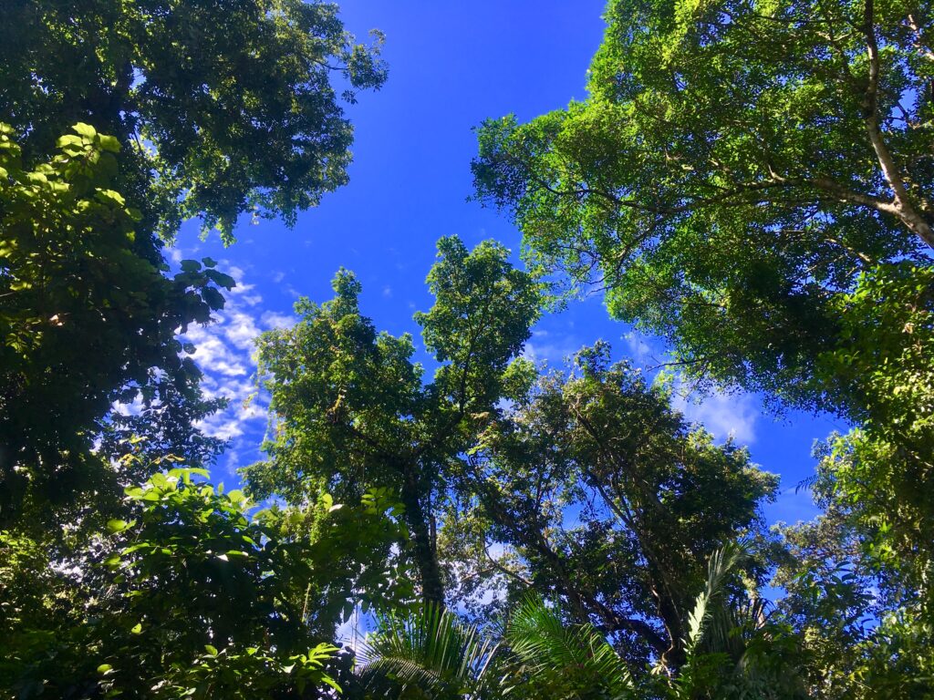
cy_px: 350
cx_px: 467
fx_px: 782
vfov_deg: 48.2
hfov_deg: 61.7
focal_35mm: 29
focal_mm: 4.15
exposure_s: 1/693
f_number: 2.2
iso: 25
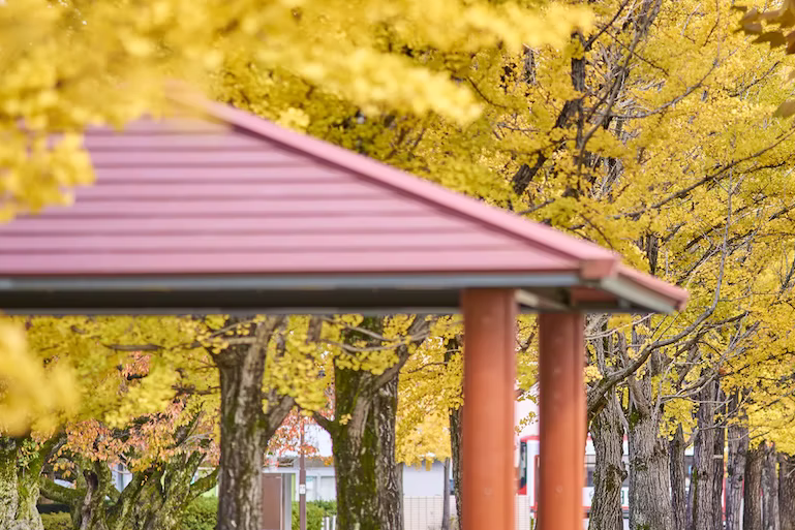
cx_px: 612
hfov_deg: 8.8
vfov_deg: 5.9
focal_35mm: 234
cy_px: 223
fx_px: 5168
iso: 100
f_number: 3.2
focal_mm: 150
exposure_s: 1/400
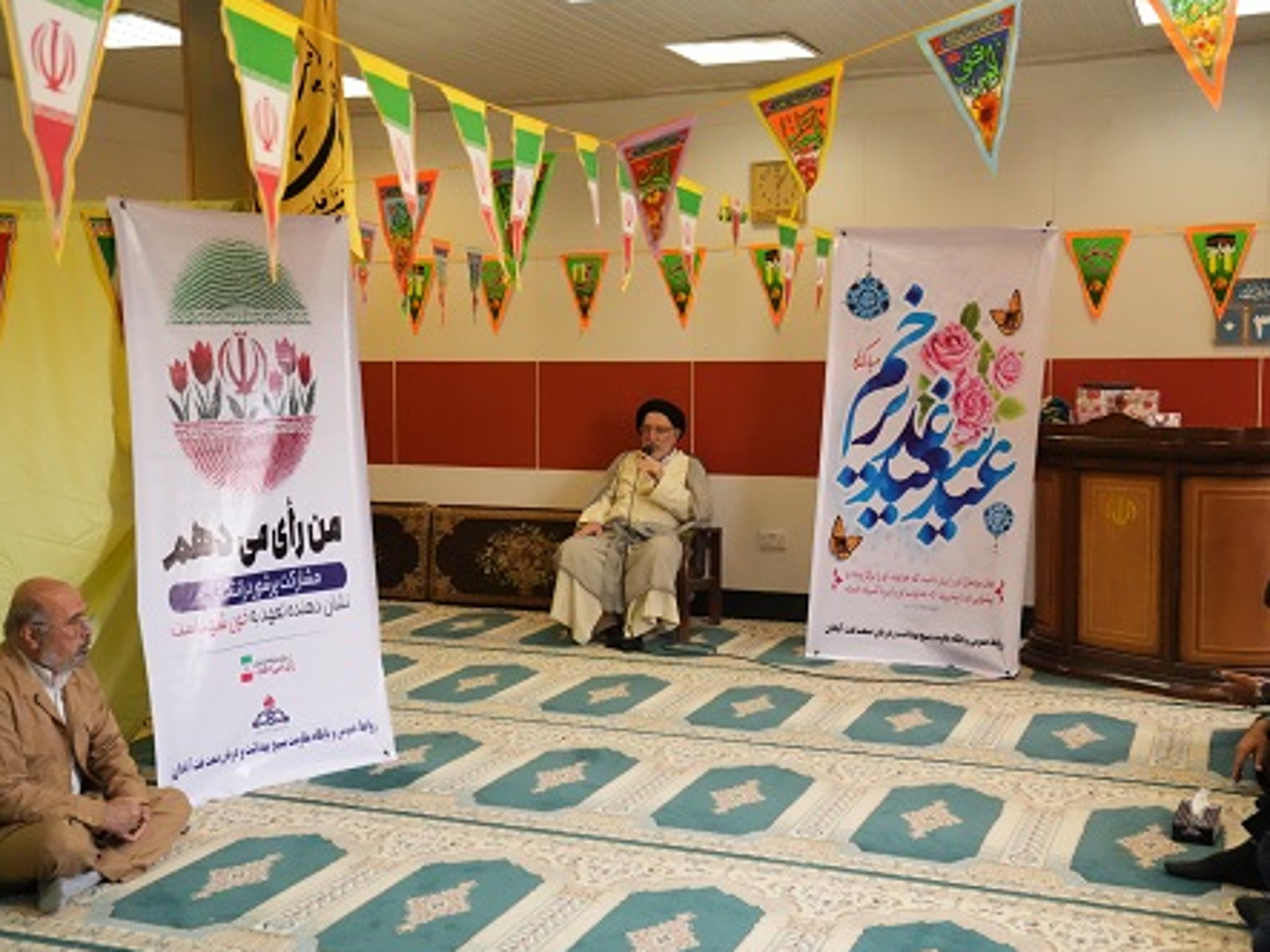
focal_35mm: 43
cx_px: 568
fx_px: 1577
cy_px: 482
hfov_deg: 43.8
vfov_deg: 33.6
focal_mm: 39
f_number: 6.3
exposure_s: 1/400
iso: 12800
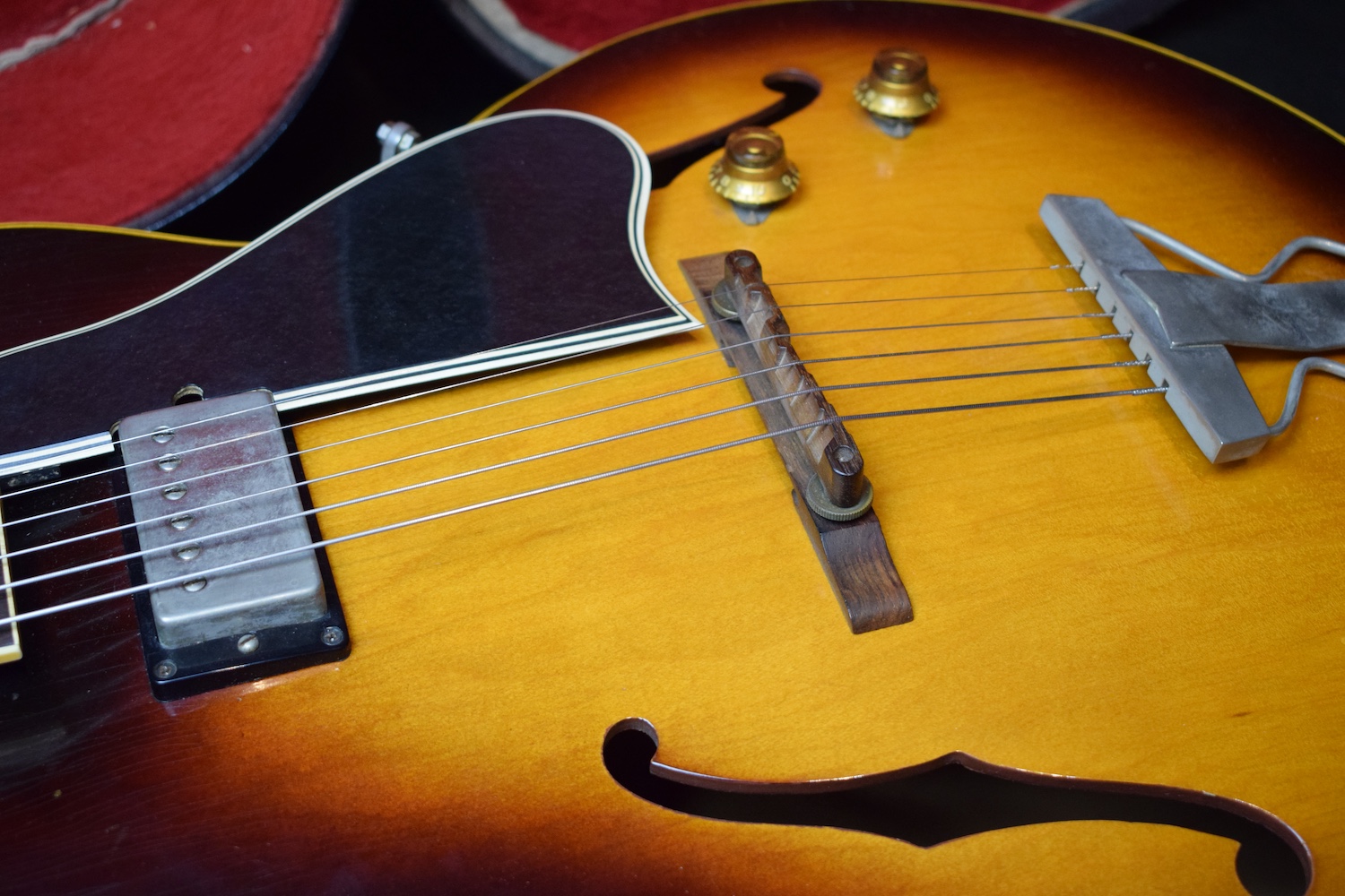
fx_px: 2017
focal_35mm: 54
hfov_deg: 36.9
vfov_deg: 25.1
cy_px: 448
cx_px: 672
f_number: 4.8
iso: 2000
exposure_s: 1/60
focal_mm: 36
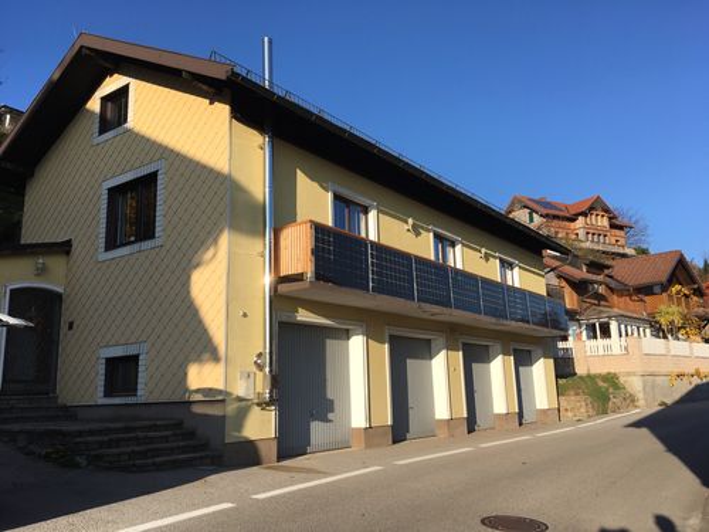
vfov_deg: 48.2
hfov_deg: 61.7
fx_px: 594
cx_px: 354
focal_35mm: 29
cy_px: 266
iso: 25
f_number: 2.2
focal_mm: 4.15
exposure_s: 1/1479
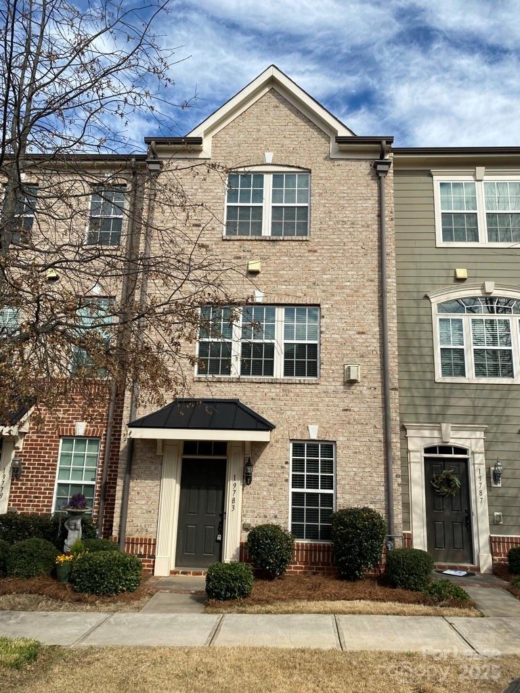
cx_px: 260
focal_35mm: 26
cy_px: 346
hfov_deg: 53.1
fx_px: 521
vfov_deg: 67.3
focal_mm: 4.25
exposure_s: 1/2817
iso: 32
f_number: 1.8
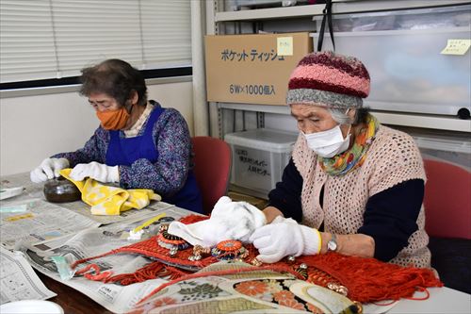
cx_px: 236
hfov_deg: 49.6
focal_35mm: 39
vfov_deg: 34.2
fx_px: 510
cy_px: 157
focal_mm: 26
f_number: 5
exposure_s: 1/250
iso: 2000
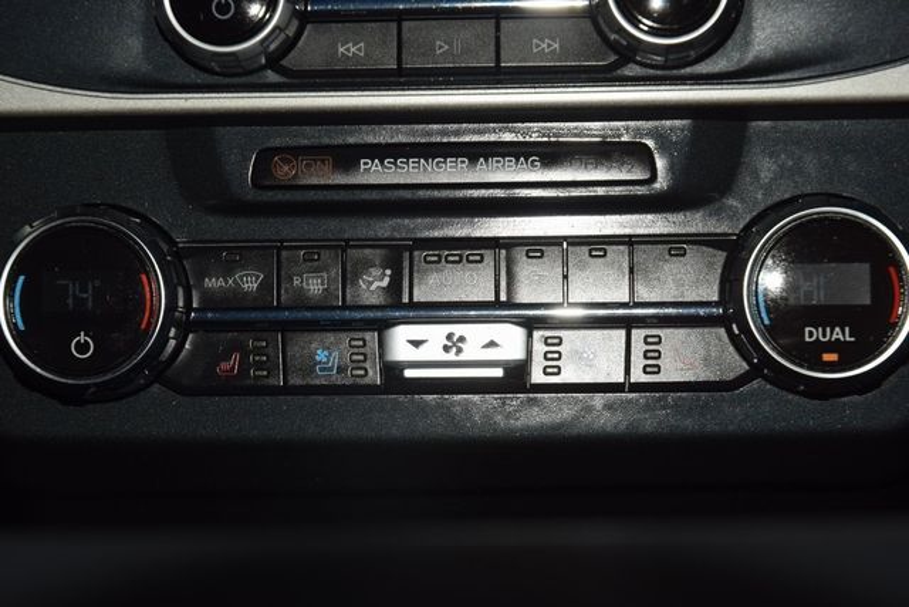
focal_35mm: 90
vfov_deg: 15.2
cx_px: 454
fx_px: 2273
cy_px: 304
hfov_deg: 22.6
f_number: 8
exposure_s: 1/125
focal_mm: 60
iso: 100
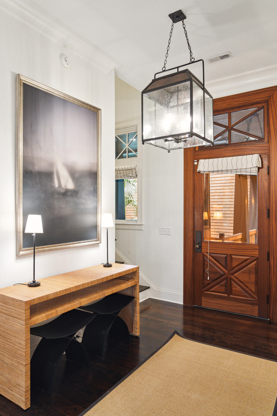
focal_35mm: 24
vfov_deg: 73.7
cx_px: 138
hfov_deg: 53.1
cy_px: 208
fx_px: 277
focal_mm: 24
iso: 1000
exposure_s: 1/50
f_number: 4
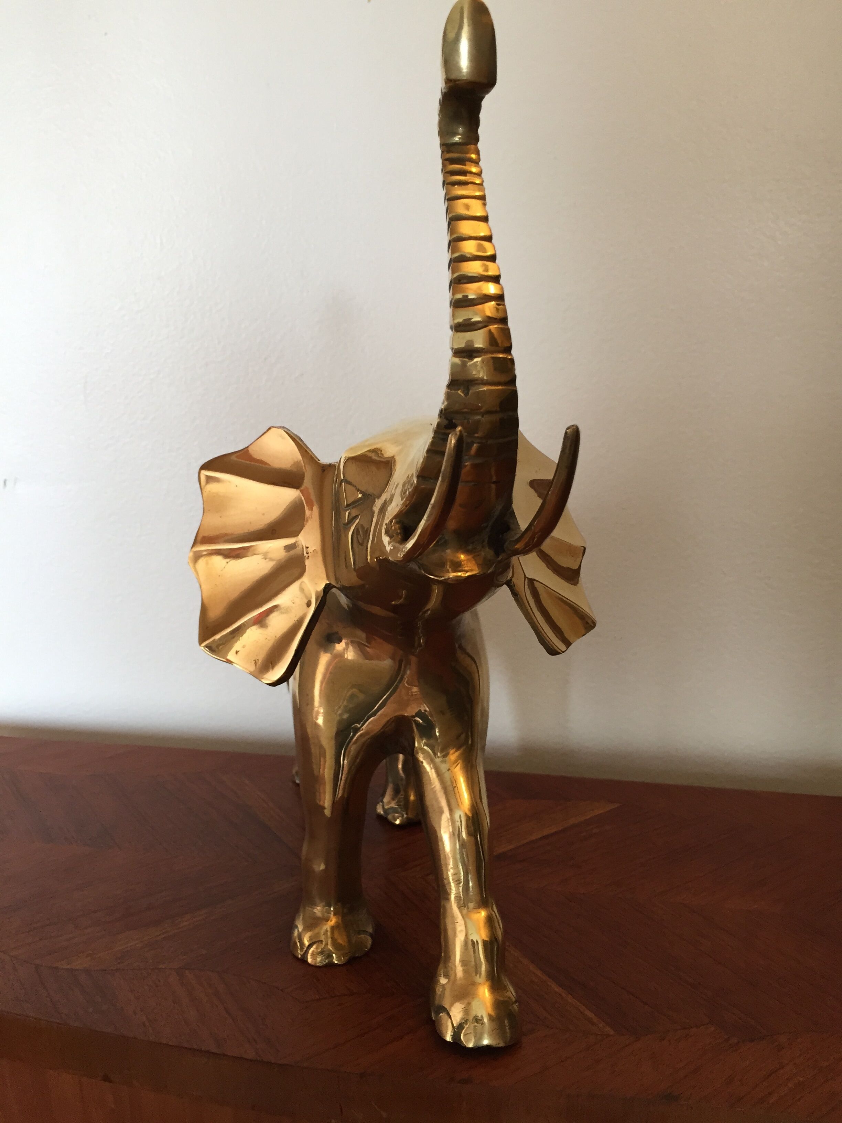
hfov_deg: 48.2
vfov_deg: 61.7
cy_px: 562
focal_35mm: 29
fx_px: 941
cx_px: 421
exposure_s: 1/30
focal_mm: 4.15
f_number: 2.2
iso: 80
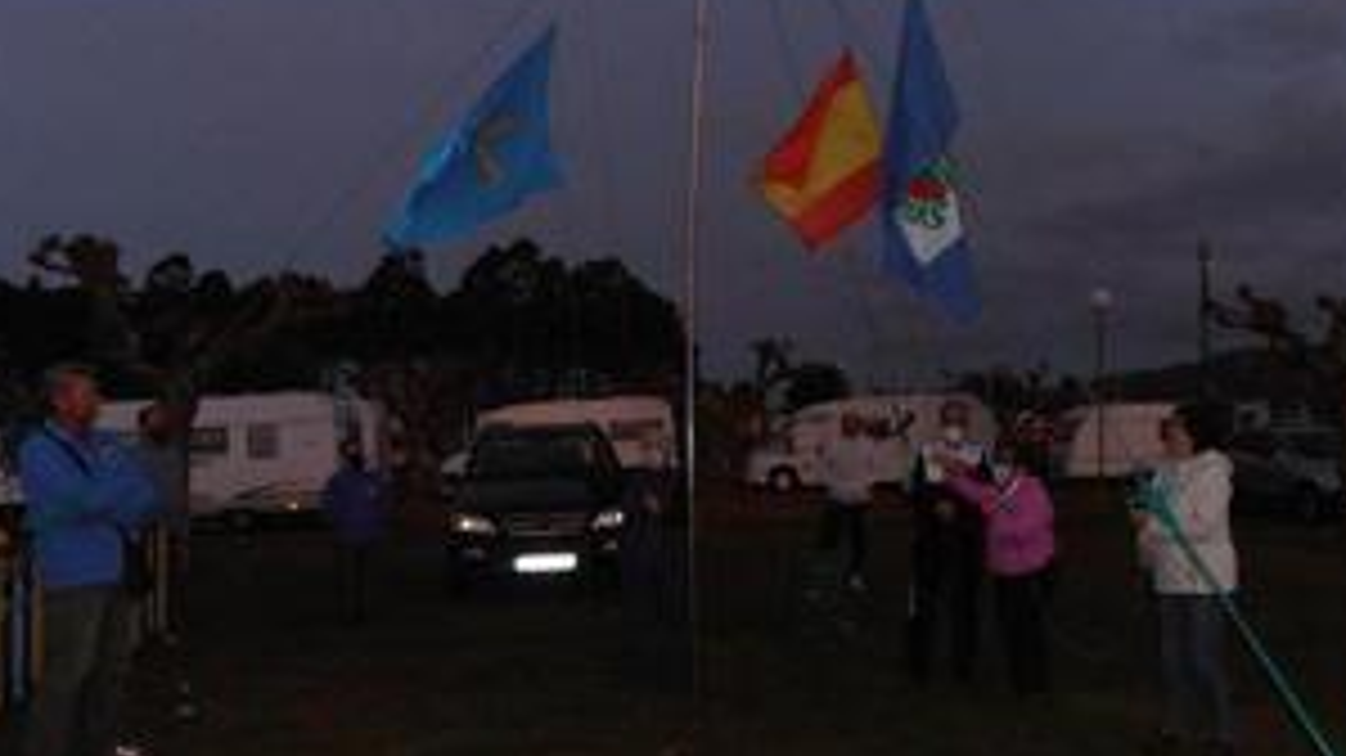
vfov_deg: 33.7
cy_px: 396
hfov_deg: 56.3
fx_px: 1249
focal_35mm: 35
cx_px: 801
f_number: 3
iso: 200
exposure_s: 1/30
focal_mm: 4.2
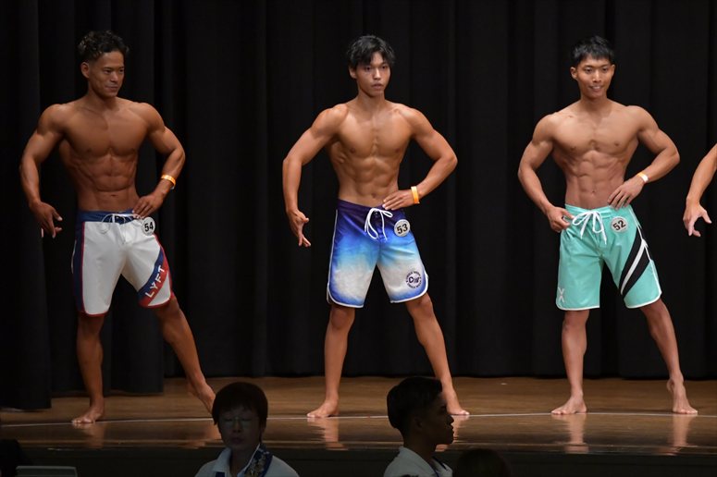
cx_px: 358
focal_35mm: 225
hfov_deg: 9.2
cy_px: 238
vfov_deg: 6.1
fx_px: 4479
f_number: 5.6
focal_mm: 150
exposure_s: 1/400
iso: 5000
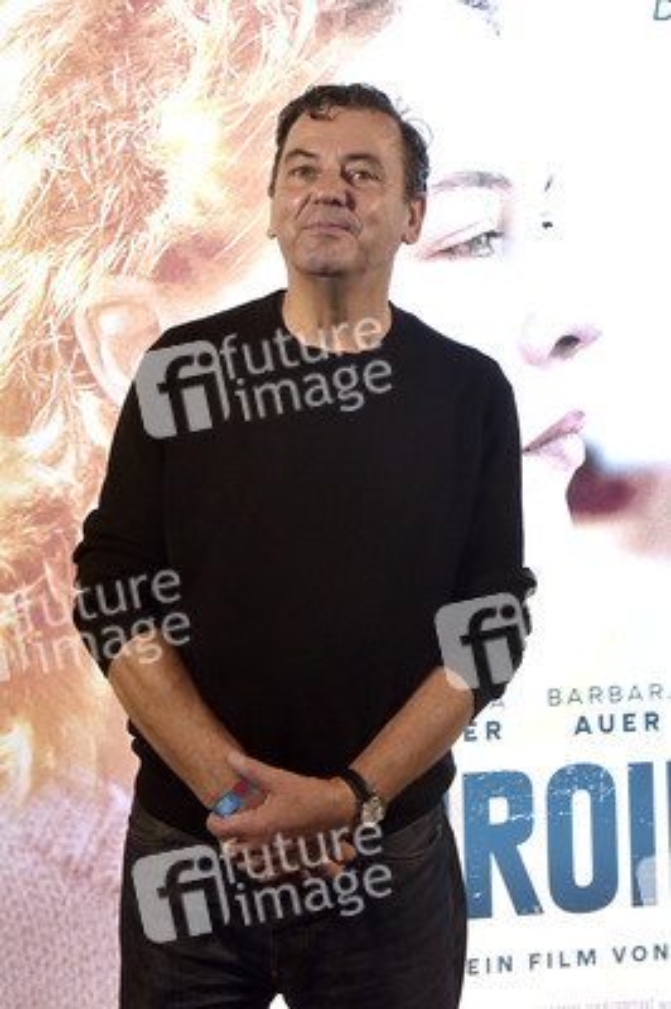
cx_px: 336
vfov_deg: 41.1
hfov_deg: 28.0
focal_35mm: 48
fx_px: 1344
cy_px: 504
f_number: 5.6
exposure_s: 1/200
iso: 1250
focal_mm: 48
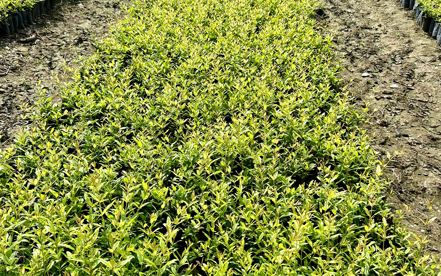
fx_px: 409
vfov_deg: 37.3
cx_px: 220
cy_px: 149
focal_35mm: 34
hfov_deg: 56.7
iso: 80
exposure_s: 1/2732
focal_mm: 6.86
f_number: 1.78
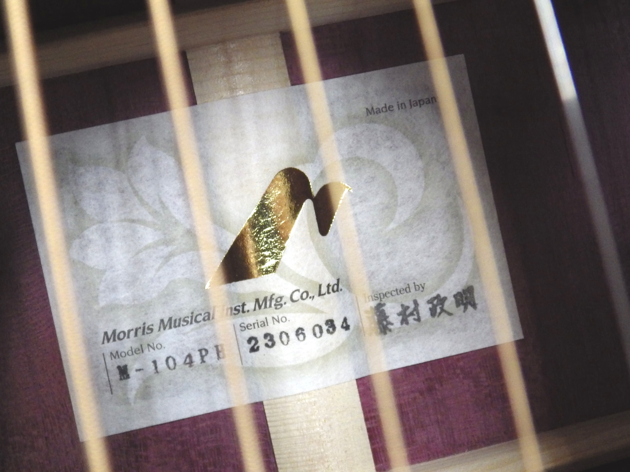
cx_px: 315
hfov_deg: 32.7
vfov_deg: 24.8
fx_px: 1074
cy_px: 236
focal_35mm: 59
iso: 800
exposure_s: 1/30
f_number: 4
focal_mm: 10.7
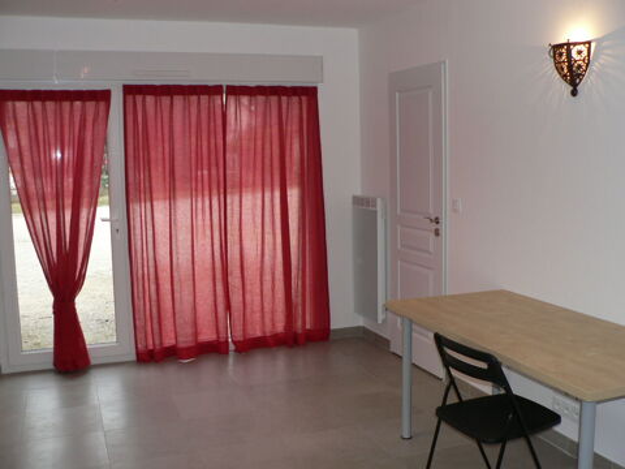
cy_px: 234
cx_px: 312
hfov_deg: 51.4
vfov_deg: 39.7
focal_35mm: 36
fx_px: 650
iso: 80
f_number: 2.8
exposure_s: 1/60
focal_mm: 6
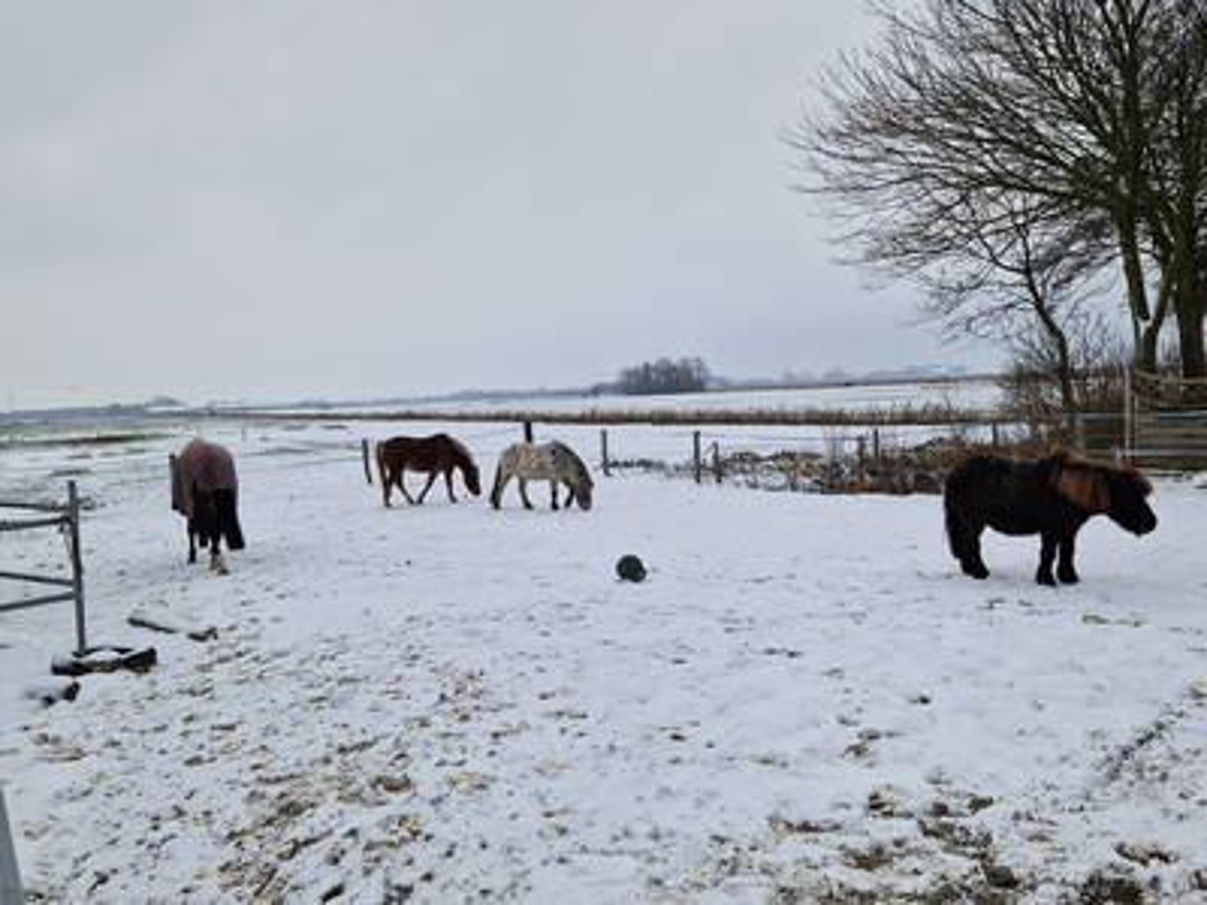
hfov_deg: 73.9
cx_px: 604
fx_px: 802
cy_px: 452
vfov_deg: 58.9
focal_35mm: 23
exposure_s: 1/1584
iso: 50
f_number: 1.8
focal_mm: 5.4
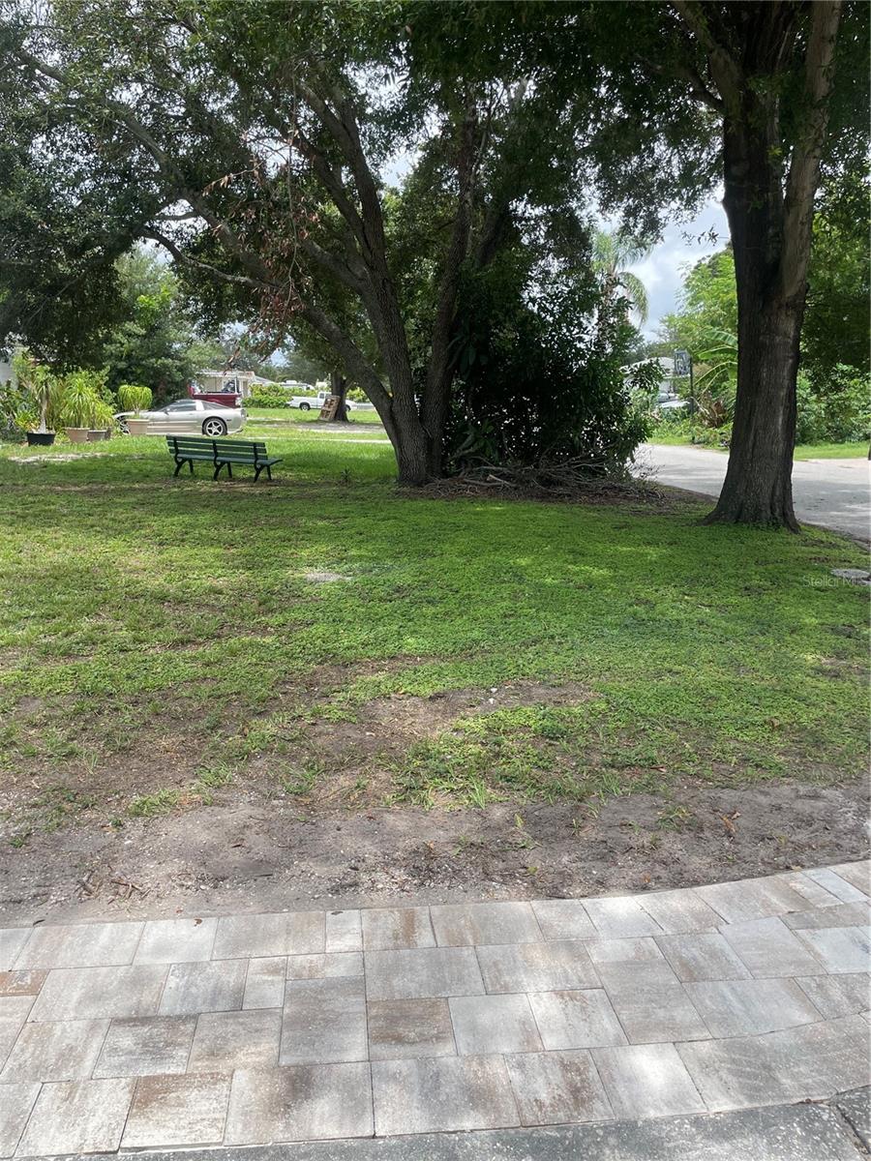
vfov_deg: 67.3
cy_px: 580
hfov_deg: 53.1
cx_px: 436
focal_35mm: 26
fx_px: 872
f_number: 1.6
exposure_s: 1/1435
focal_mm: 4.2
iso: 32
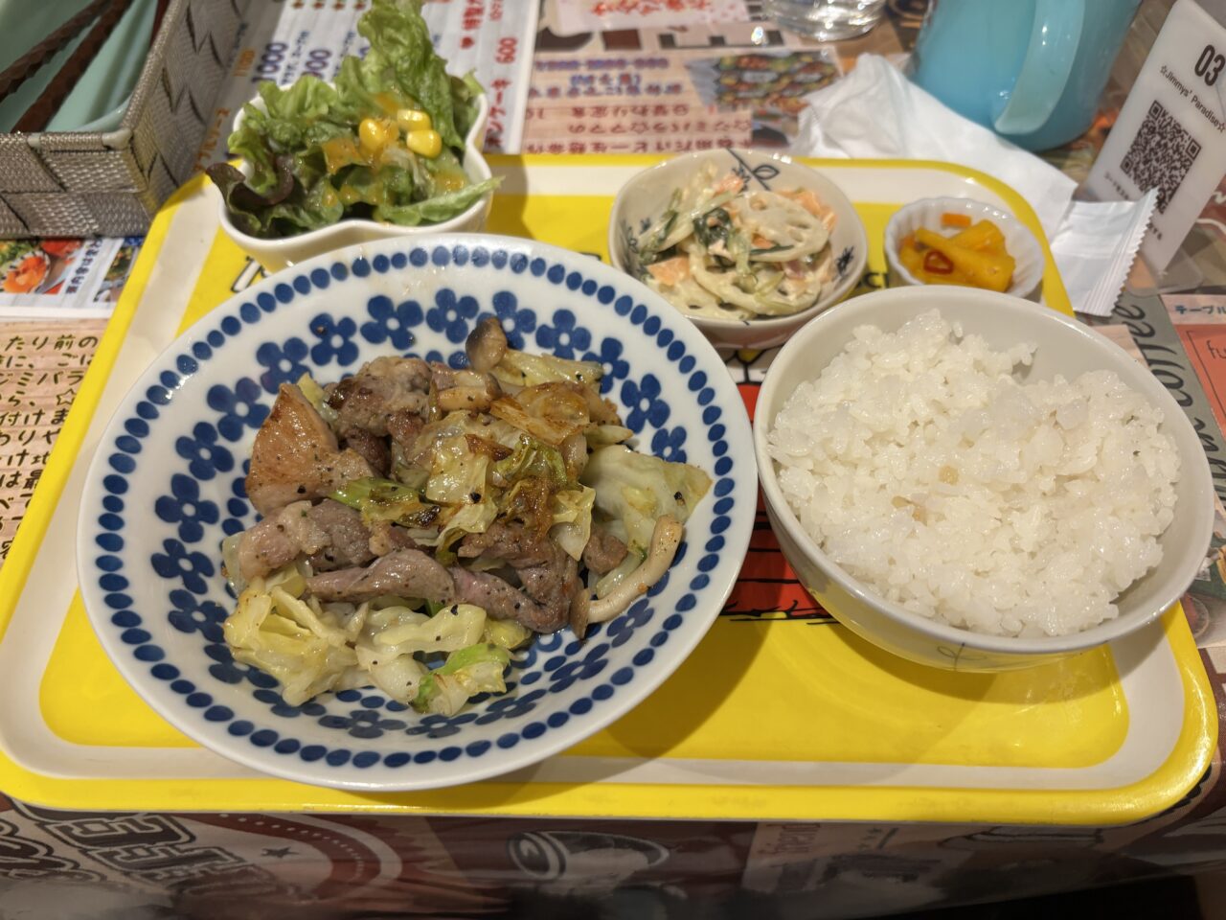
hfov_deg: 67.3
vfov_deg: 53.1
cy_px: 460
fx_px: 921
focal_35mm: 26
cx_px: 613
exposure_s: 1/49
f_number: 1.6
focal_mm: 5.96
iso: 125
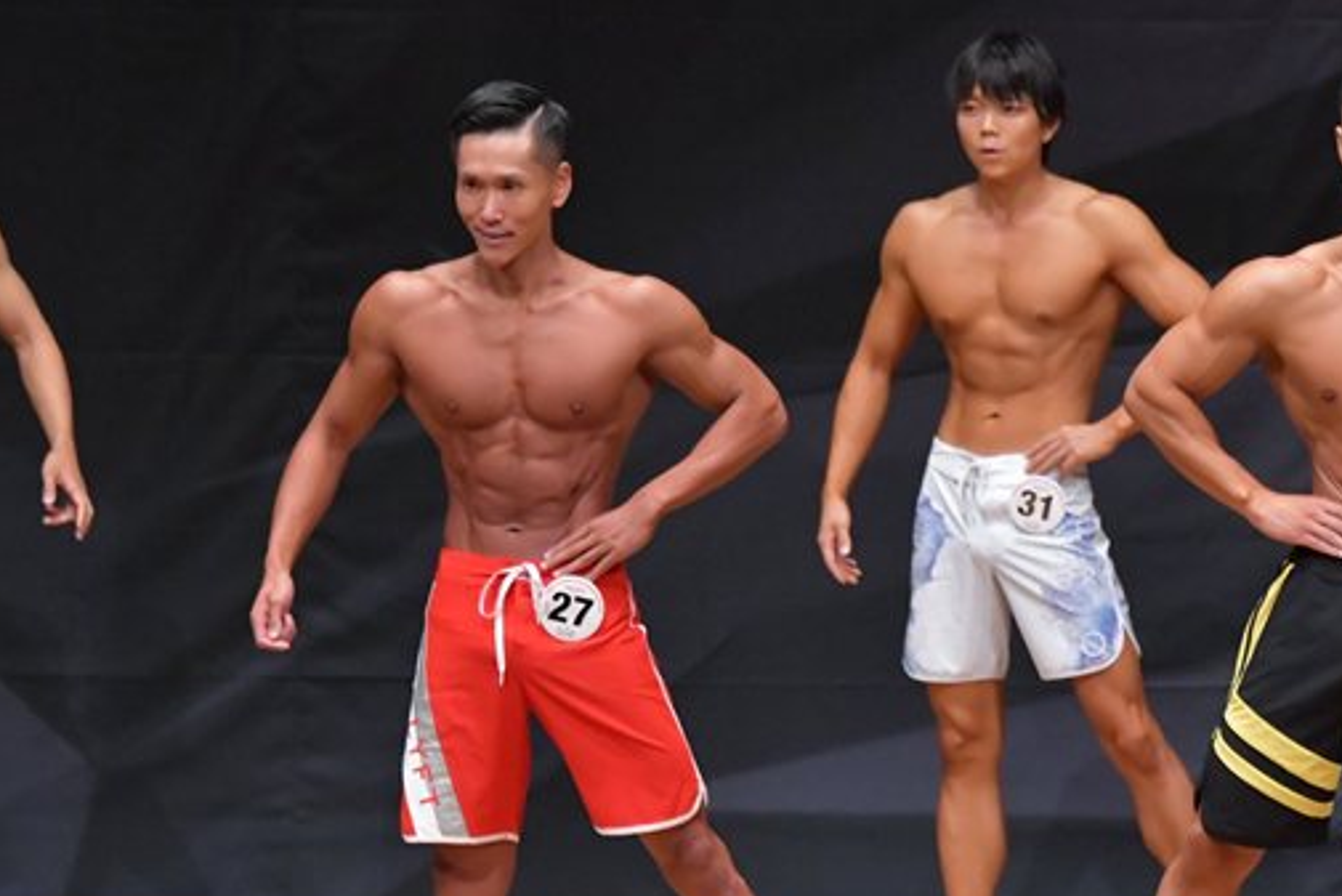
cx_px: 939
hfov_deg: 5.0
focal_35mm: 414
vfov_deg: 3.3
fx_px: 15436
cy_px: 638
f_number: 5.6
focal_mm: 180
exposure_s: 1/400
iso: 6400
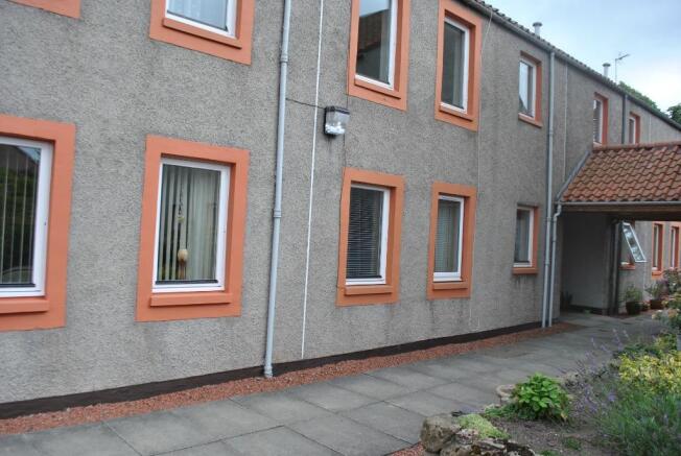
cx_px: 340
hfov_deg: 67.3
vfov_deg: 48.1
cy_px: 228
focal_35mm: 27
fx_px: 512
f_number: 5.6
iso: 100
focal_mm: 18
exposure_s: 1/125
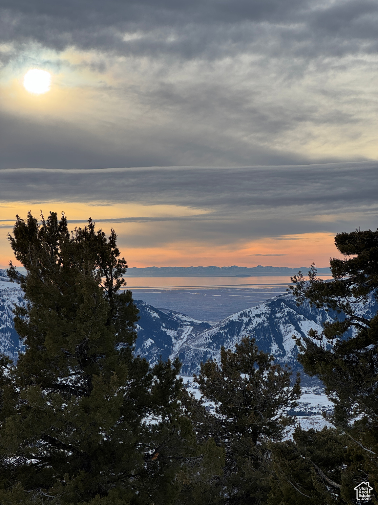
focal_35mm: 77
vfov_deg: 25.3
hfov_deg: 19.1
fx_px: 1121
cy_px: 252
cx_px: 189
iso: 25
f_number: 2.8
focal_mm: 9
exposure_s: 1/673
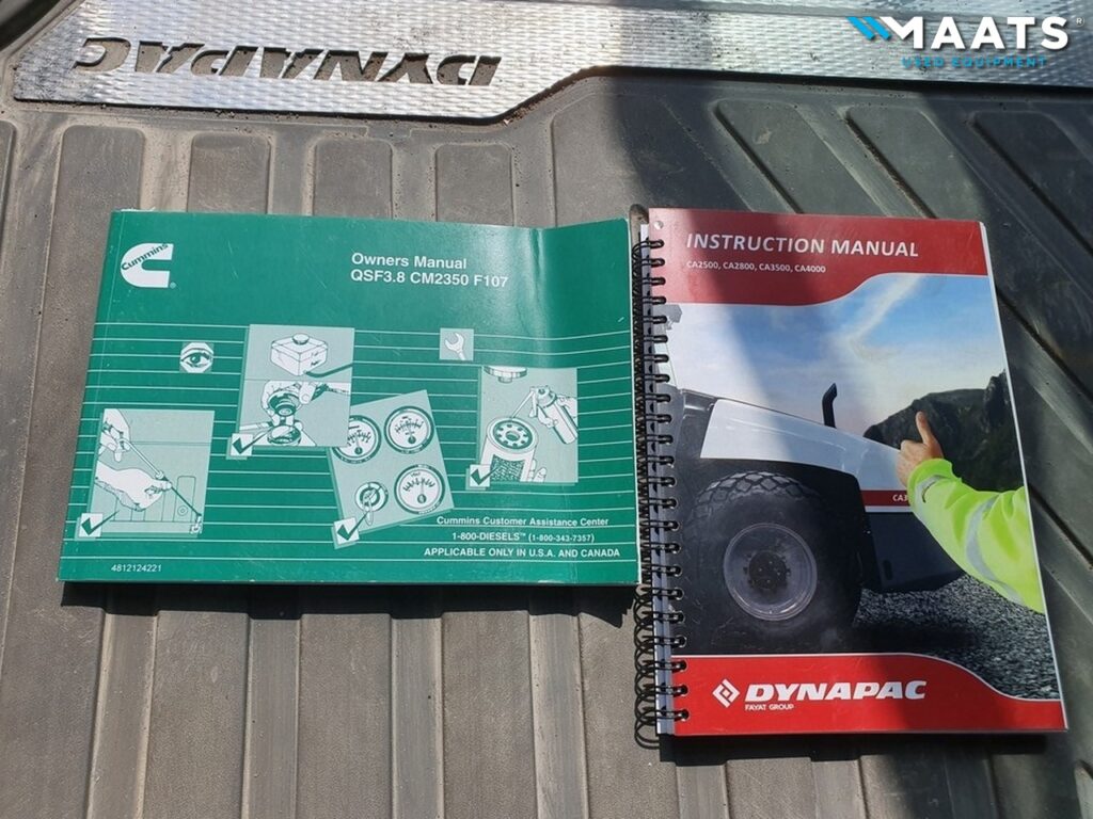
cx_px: 546
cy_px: 410
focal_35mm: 26
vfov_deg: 53.1
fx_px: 821
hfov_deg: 67.3
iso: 50
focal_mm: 4.32
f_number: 2.4
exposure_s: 1/3336
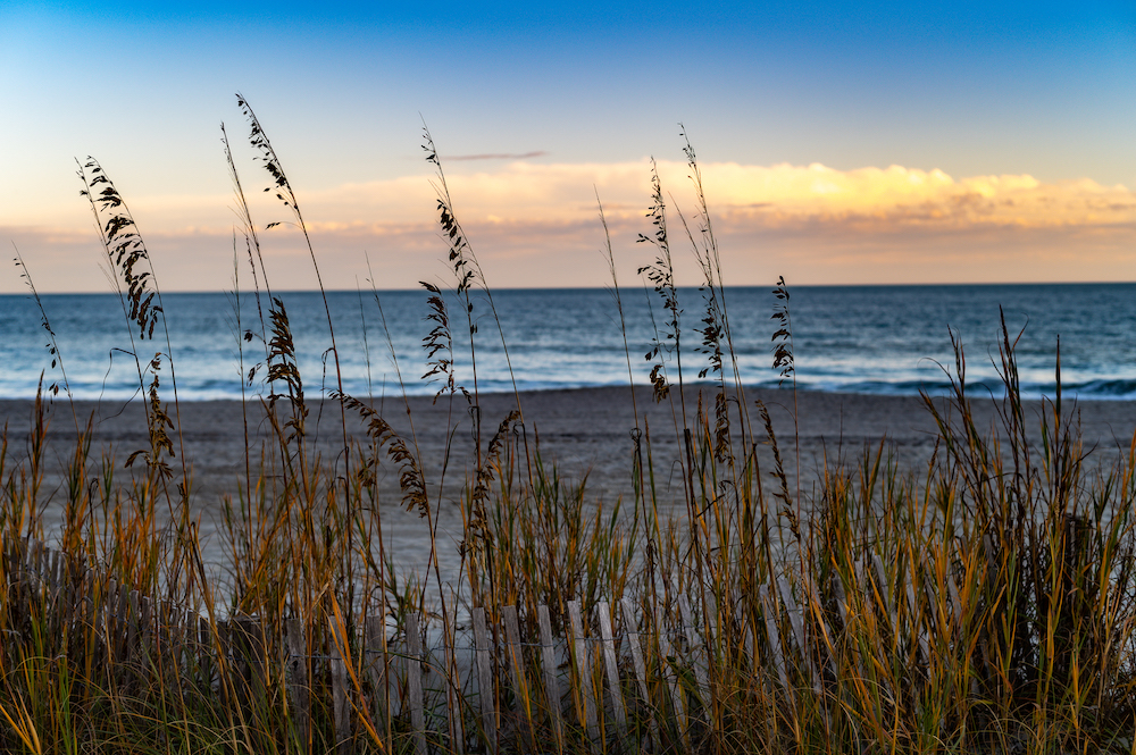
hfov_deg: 39.6
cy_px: 378
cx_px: 568
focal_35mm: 50
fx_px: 1576
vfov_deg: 26.9
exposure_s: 1/500
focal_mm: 50
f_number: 4
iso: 100
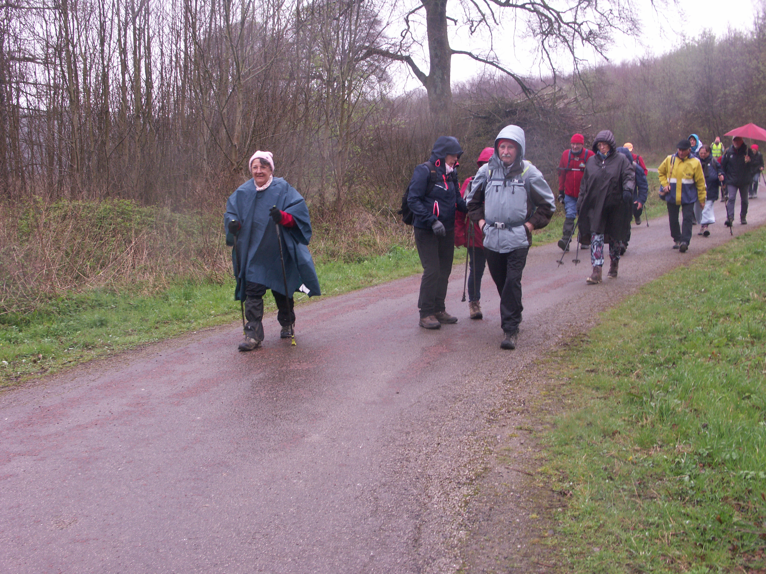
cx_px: 383
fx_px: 929
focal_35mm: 42
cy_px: 287
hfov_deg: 44.8
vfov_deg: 34.3
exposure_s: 1/80
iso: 64
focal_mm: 10.92
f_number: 4
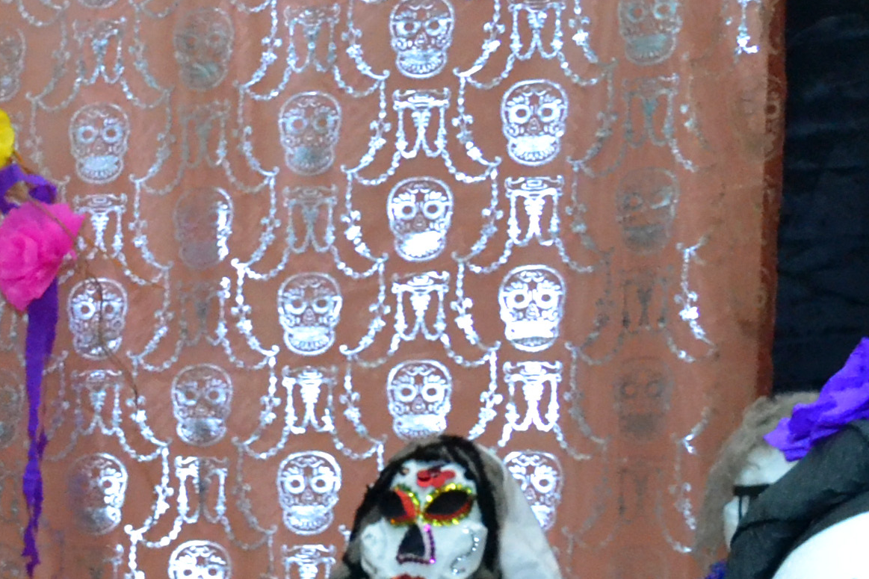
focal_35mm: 107
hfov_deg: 16.0
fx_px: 2582
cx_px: -723
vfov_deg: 12.4
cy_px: 724
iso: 3200
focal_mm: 18
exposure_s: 1/160
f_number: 5
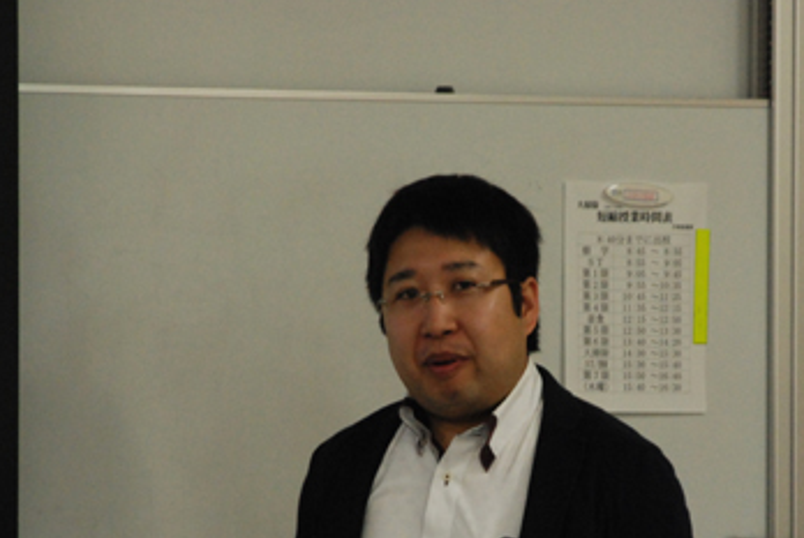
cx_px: 476
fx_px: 7801
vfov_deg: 4.0
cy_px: 448
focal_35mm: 349
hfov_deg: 5.9
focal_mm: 135
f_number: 6
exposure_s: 1/125
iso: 1600
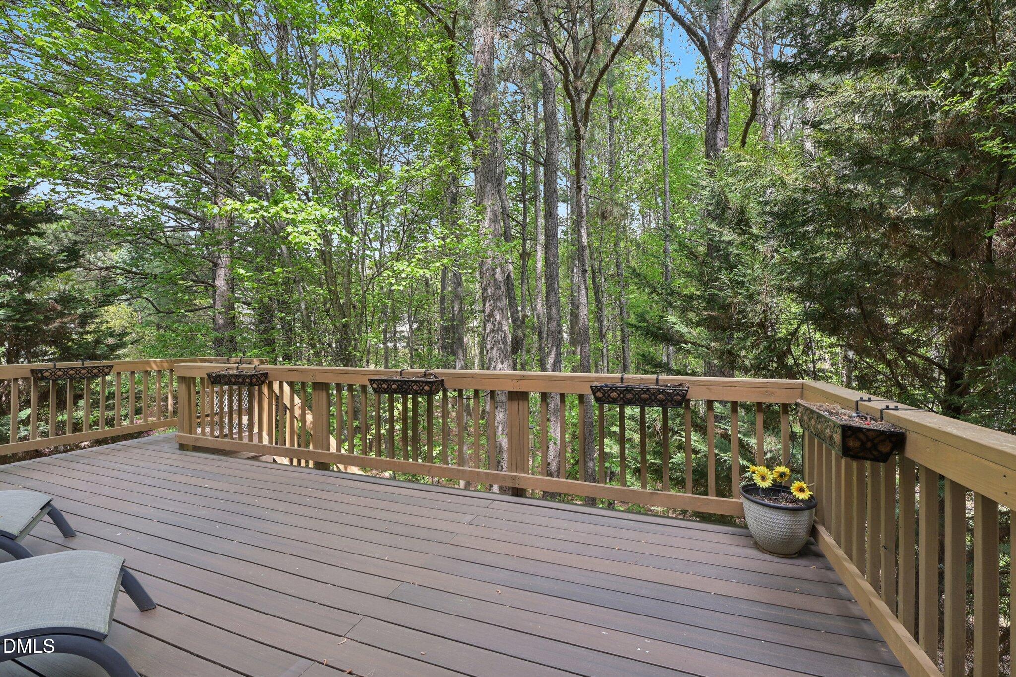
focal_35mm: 15
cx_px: 508
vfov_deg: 77.3
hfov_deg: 100.4
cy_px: 338
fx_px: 423
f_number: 9
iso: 200
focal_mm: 15
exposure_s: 1/50
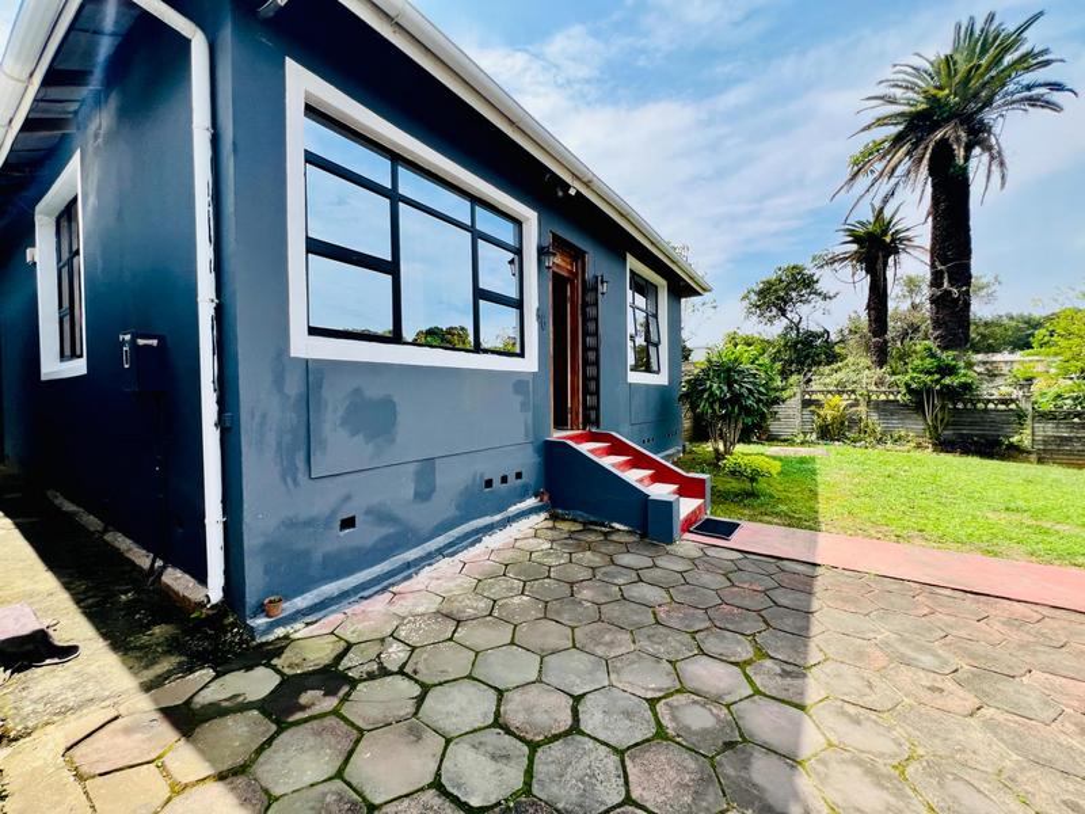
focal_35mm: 13
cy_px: 407
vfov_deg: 89.9
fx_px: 407
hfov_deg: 106.2
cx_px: 542
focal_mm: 1.57
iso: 32
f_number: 1.8
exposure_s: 1/815
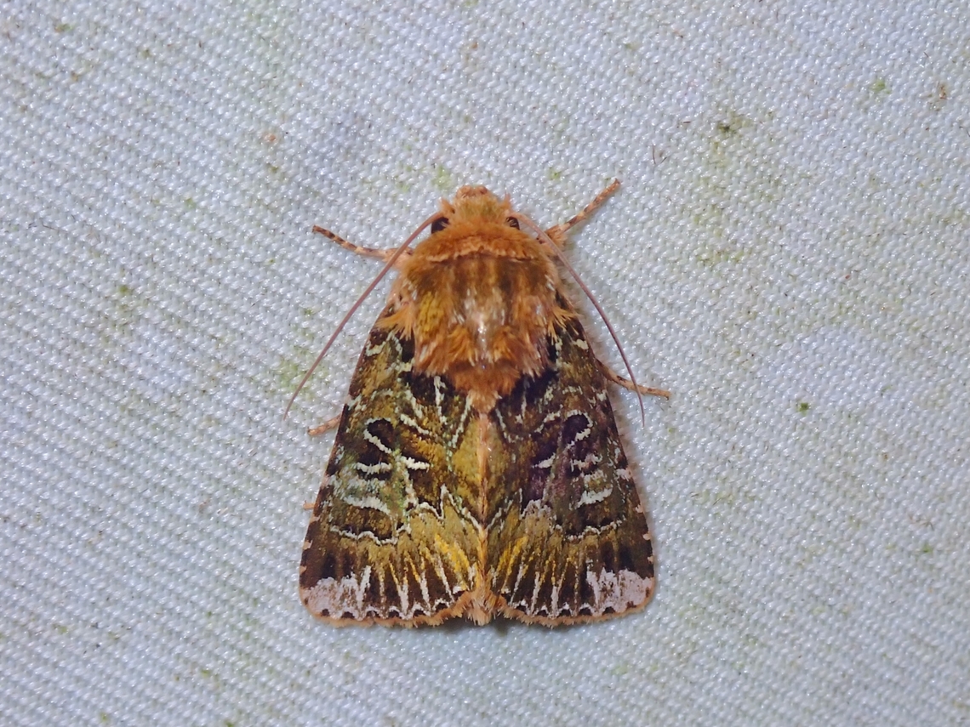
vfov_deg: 14.8
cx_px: 485
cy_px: 364
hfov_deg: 19.6
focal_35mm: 100
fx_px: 2802
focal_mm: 18
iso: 200
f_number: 6.3
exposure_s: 1/200
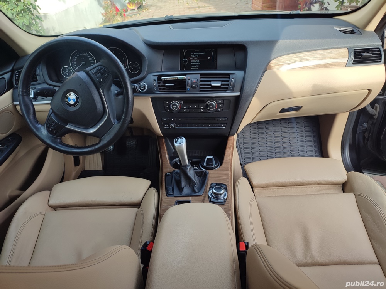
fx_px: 279
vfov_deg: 54.9
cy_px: 144
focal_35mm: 25
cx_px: 193
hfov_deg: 69.4
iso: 50
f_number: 1.9
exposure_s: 1/111
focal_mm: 6.04
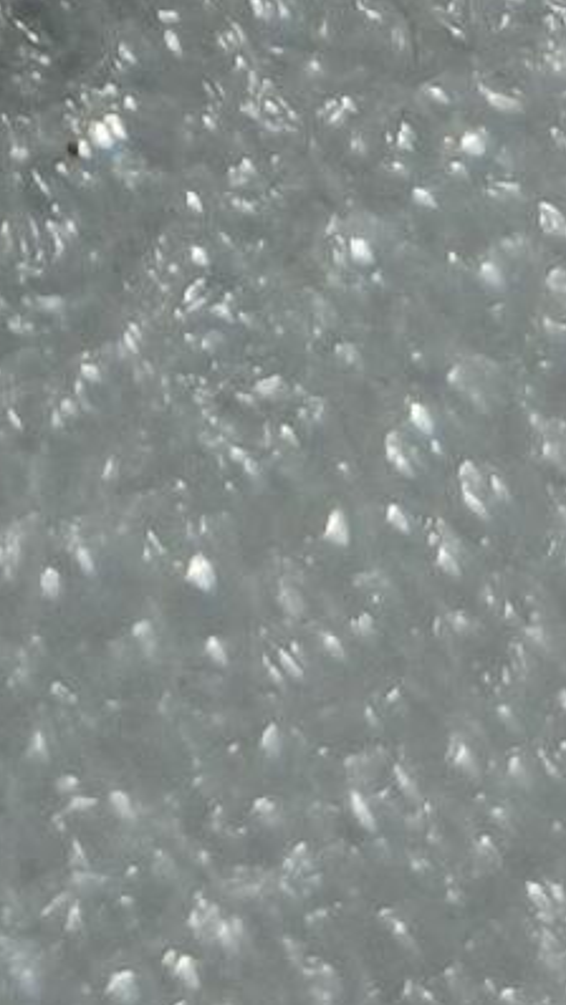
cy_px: -1151
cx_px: -841
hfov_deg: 3.7
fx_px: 8668
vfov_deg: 6.4
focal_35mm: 325
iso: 50
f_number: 1.9
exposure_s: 1/101
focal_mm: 6.67
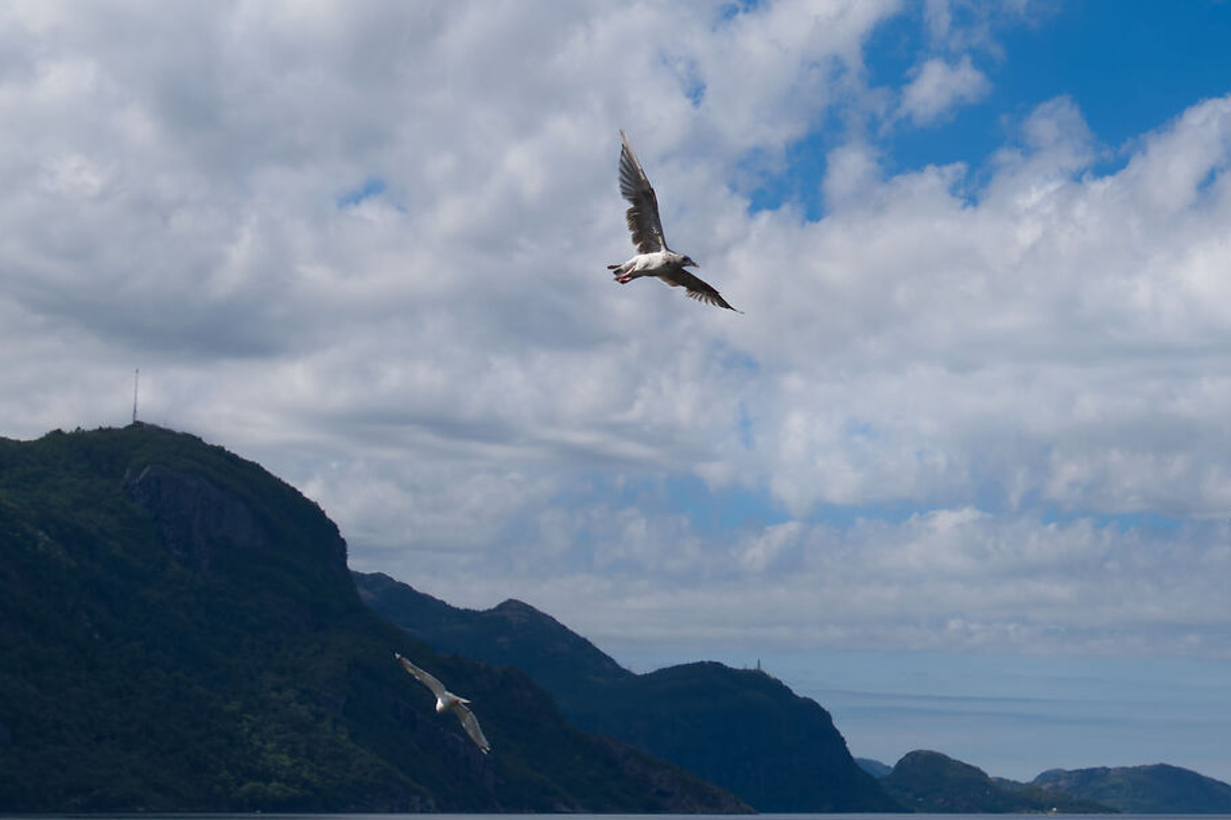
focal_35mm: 84
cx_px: 982
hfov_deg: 23.8
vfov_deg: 16.0
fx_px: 2872
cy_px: 75
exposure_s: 1/1000
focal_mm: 32
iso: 100
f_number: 6.3
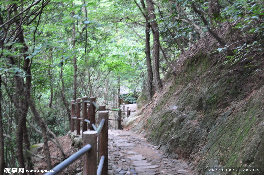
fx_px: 461
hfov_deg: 31.9
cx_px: 132
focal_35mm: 63
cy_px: 88
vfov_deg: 21.5
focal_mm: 42
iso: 200
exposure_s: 1/5
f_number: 5
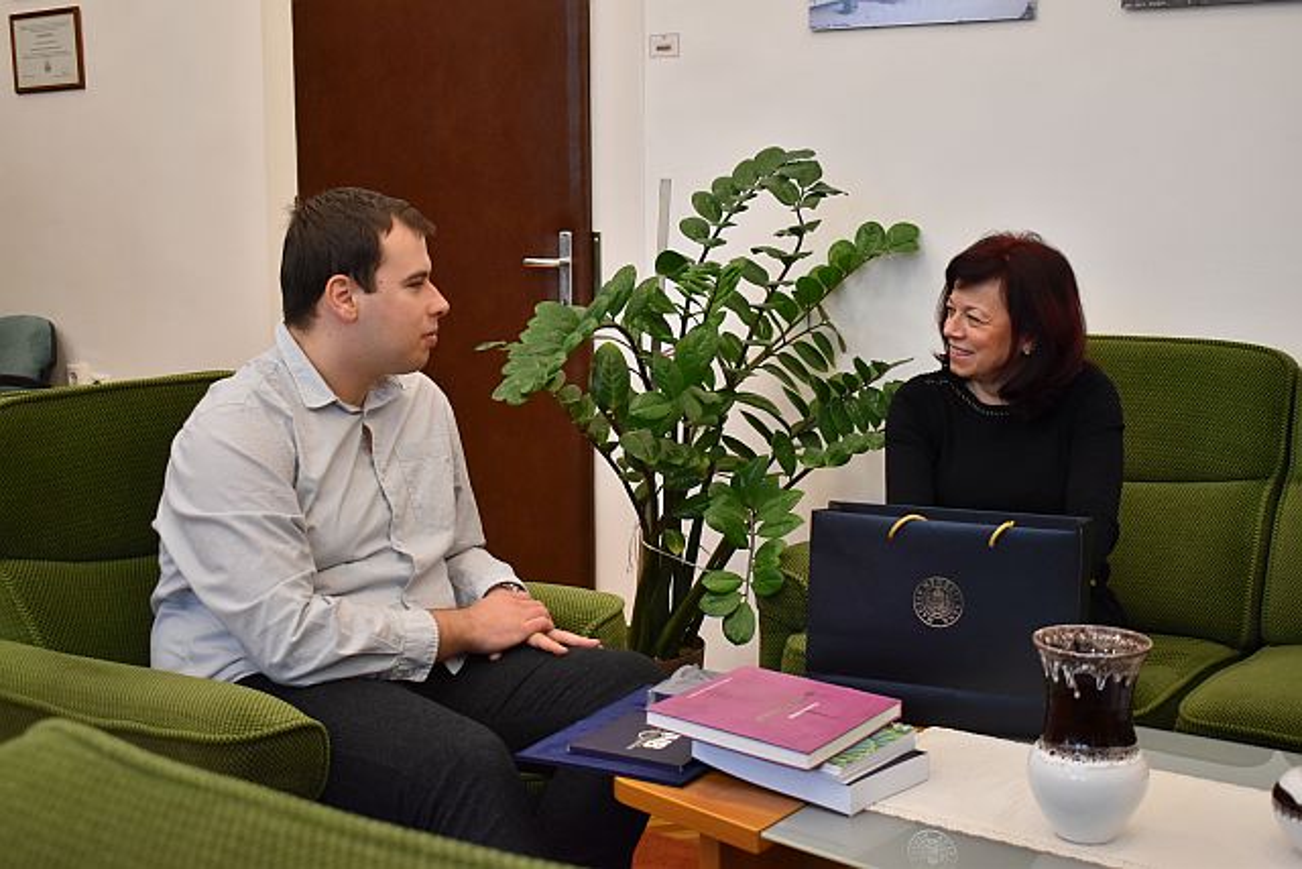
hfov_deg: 42.3
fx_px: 1682
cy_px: 434
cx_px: 651
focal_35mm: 46
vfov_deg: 29.0
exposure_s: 1/125
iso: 1250
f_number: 4.2
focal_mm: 31
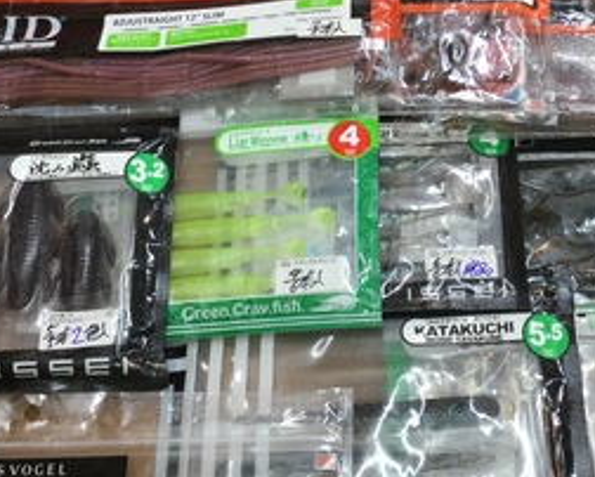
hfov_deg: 26.3
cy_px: 85
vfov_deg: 21.0
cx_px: 373
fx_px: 1269
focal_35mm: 72
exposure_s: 1/40
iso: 32
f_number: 2.4
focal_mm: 3.3
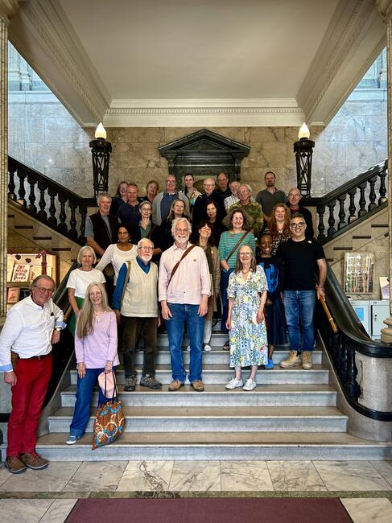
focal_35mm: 26
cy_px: 262
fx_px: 393
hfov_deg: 53.0
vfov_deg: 67.3
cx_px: 196
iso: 100
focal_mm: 5.7
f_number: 1.5
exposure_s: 1/81
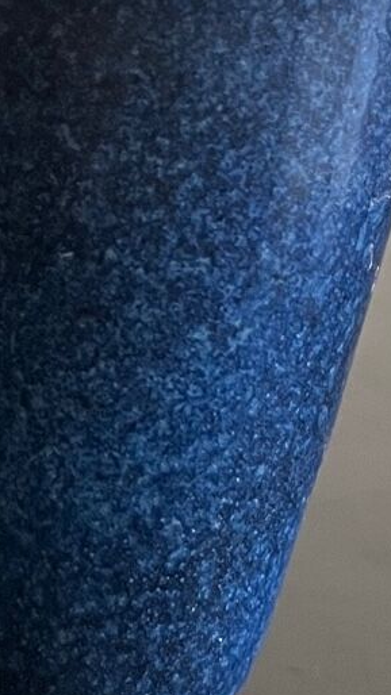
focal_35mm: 111
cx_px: -410
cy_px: 43
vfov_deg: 18.9
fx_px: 2047
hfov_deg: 10.0
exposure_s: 1/60
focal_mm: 5.1
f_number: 1.6
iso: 320
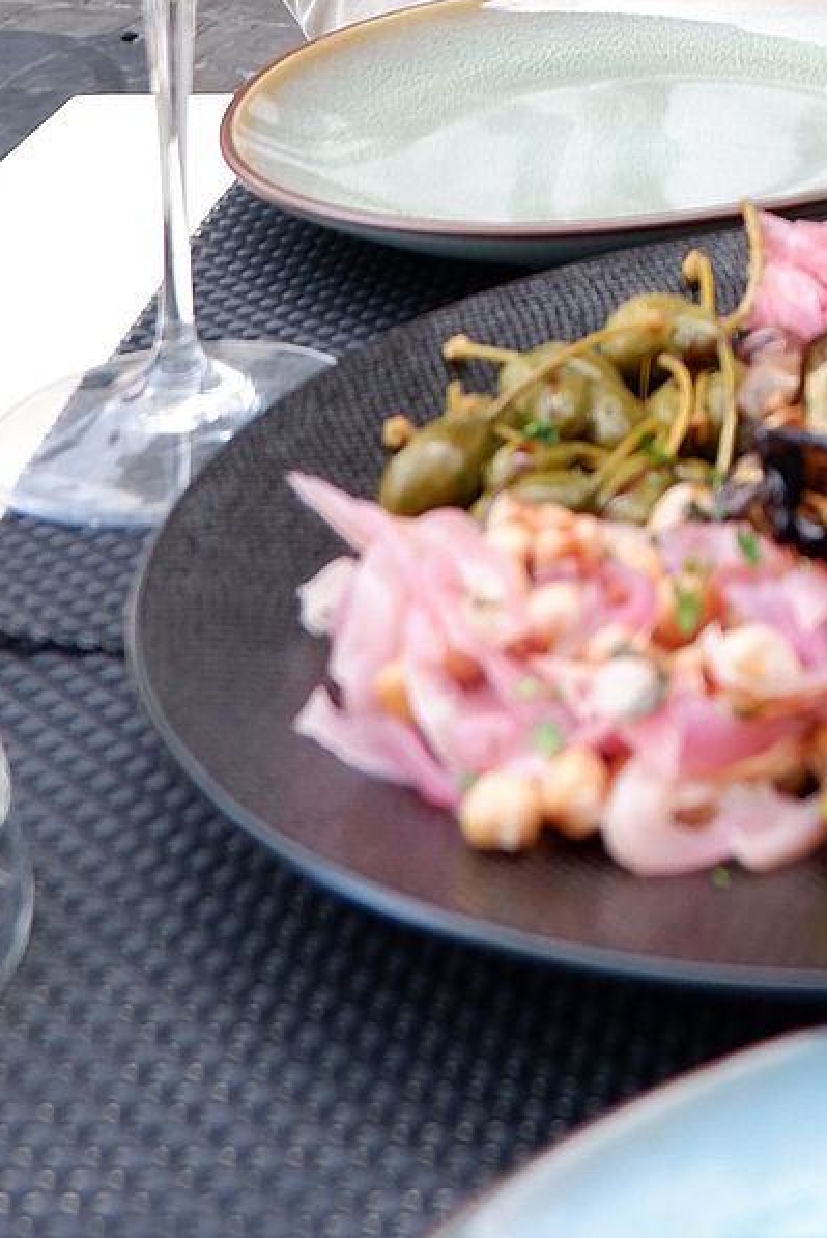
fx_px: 2648
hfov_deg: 16.5
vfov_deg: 21.3
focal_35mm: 77
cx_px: 1154
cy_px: -720
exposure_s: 1/60
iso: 400
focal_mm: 15
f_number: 4
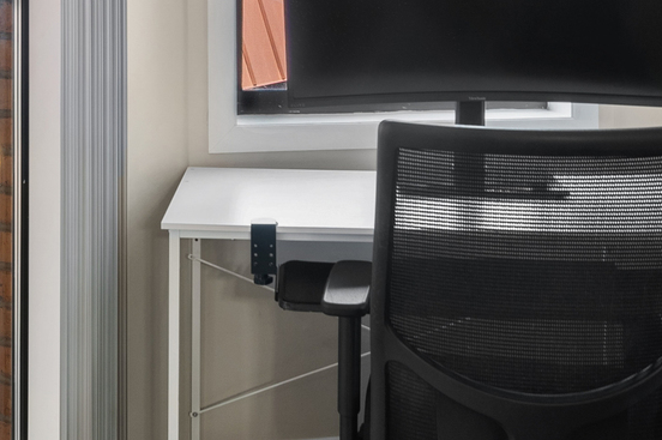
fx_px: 974
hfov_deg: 36.9
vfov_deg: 23.8
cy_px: -46
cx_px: 193
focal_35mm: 53
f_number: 8
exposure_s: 1/1.67
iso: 250
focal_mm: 12
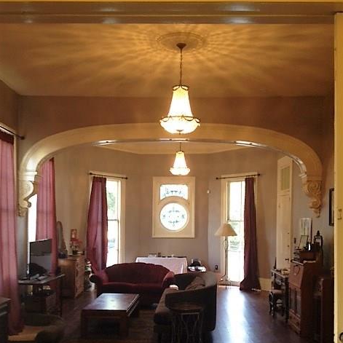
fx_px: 471
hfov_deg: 40.0
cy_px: 228
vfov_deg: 39.6
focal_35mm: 42
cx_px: 173
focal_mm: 4.28
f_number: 2.4
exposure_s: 1/20
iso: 80
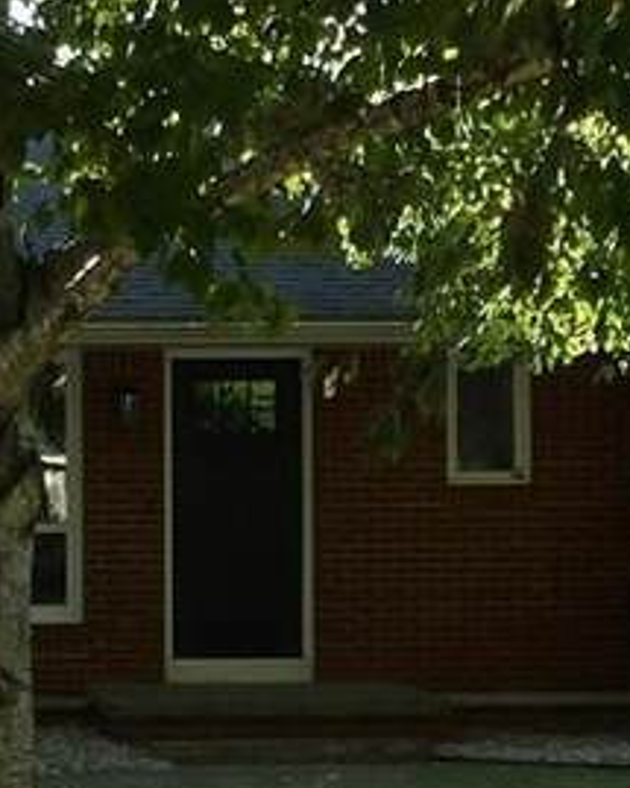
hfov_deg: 14.1
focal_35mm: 107
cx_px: -53
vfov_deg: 17.9
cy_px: 551
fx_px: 2495
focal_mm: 4.2
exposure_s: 1/124
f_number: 4.1
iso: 100
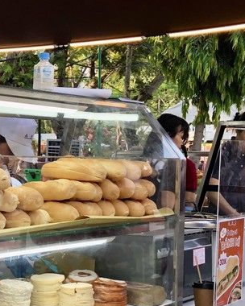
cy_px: 184
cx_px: 22
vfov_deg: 26.4
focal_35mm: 72
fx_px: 653
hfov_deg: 20.8
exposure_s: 1/154
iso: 20
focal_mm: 3.99
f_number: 1.8
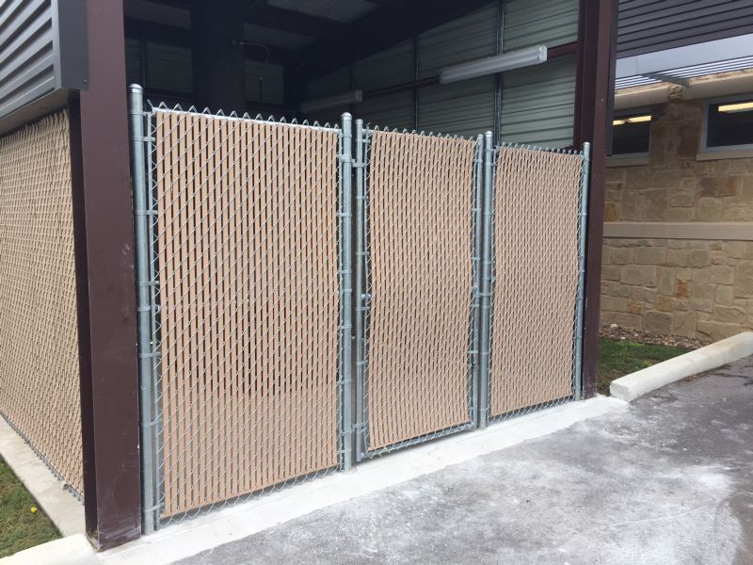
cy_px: 282
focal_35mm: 29
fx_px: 631
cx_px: 376
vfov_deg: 48.2
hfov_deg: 61.7
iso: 32
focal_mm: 4.15
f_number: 2.2
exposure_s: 1/460
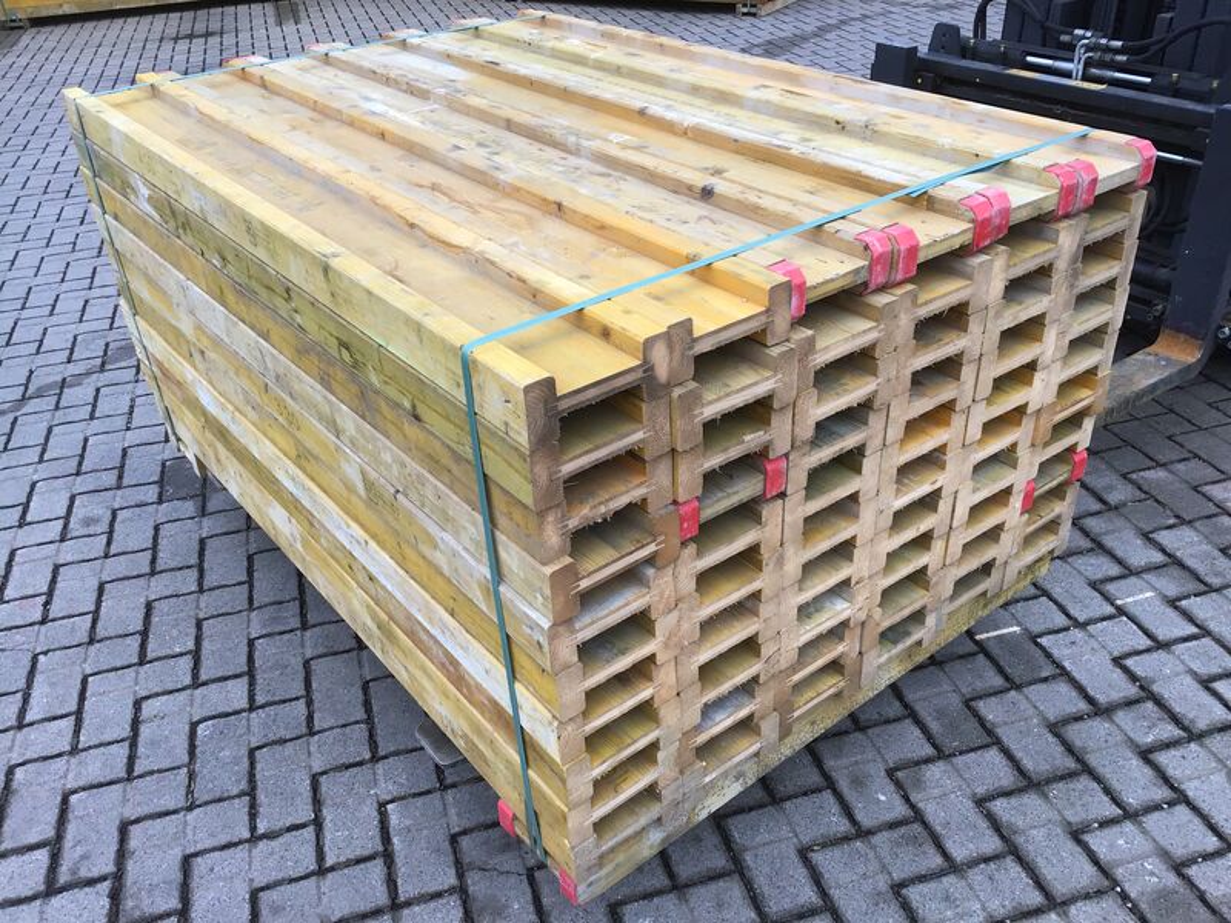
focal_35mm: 31
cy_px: 462
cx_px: 616
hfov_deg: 58.4
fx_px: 1102
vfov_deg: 45.4
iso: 40
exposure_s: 1/100
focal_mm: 3.3
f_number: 2.4
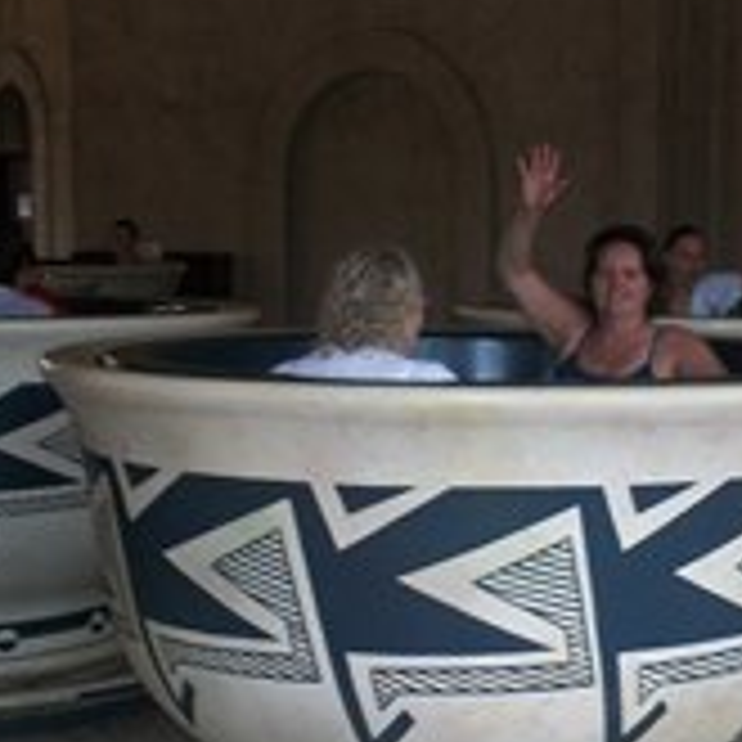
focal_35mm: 75
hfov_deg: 22.9
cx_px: 513
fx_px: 1819
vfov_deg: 23.1
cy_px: 405
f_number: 4.5
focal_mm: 6.3
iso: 160
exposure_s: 1/30
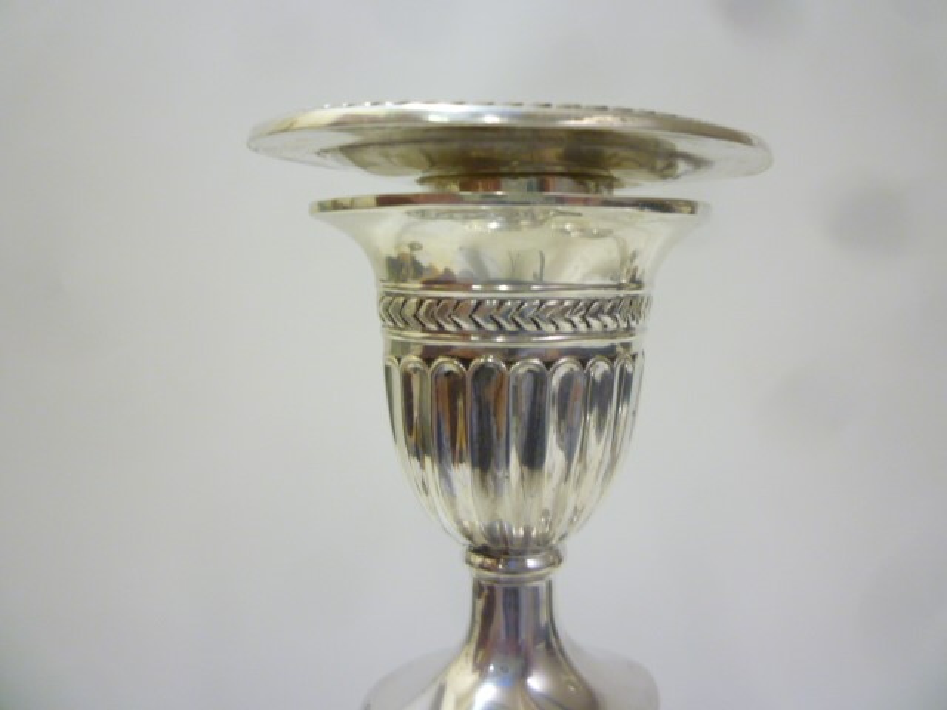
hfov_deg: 61.7
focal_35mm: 29
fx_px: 793
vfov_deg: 48.2
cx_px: 474
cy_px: 355
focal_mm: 5.2
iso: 250
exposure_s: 1/30
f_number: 3.3
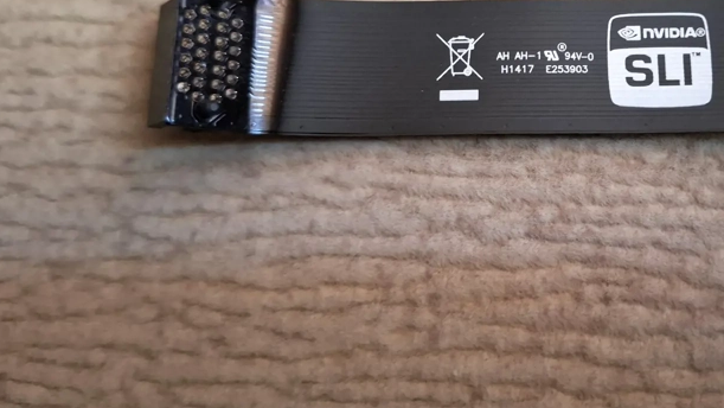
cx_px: 520
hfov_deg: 48.0
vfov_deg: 28.2
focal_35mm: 41
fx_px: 787
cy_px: 59
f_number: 1.8
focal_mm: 5.54
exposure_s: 1/20
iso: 800
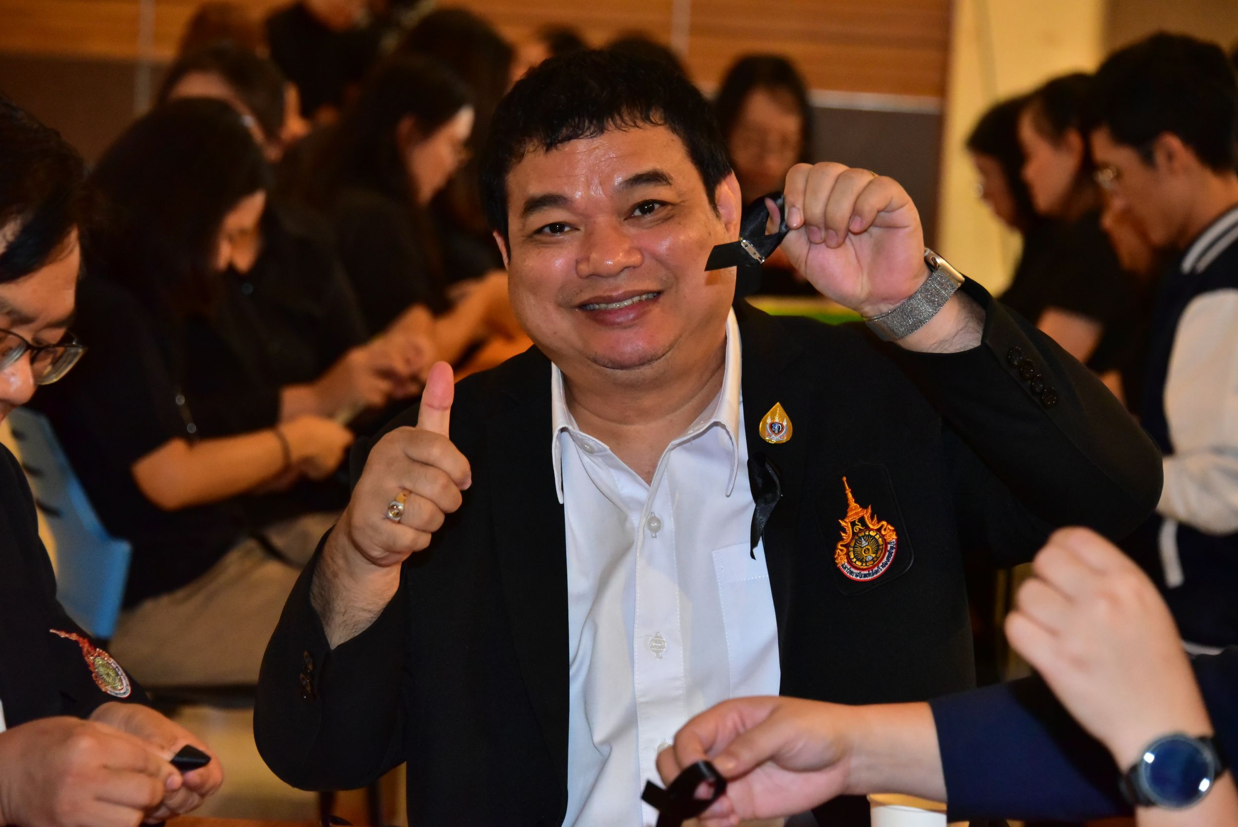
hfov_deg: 15.2
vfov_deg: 10.2
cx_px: 619
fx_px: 4644
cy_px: 414
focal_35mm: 135
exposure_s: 1/100
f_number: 6.3
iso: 8000
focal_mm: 135
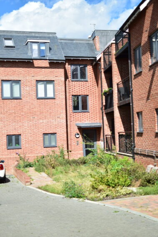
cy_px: 118
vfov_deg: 37.9
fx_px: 346
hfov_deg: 25.7
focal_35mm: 52
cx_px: 79
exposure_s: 1/4000
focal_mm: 35
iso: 160
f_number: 1.8
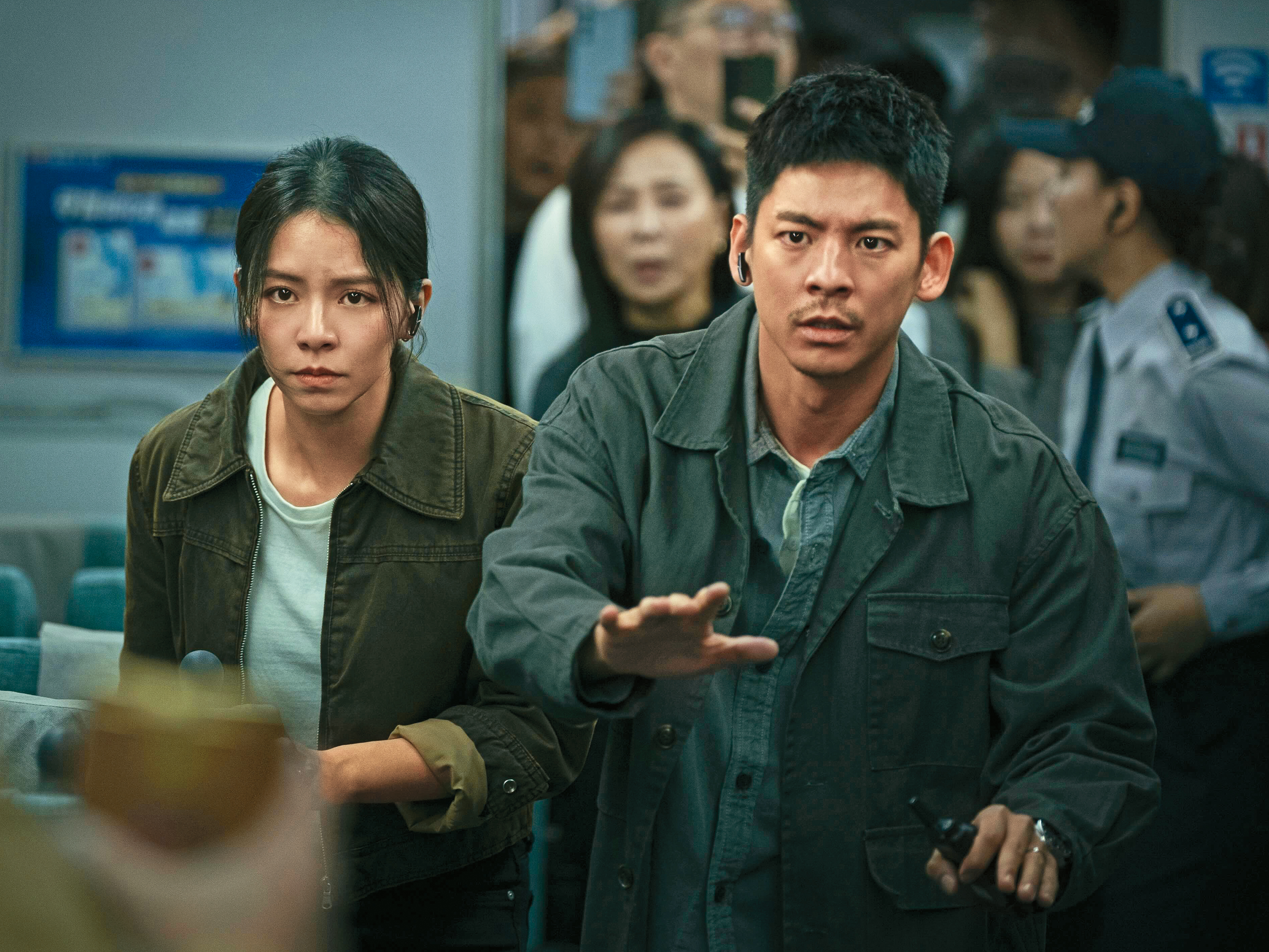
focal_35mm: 245
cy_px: 292
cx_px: 465
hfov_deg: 8.1
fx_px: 8982
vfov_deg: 6.1
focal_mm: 160
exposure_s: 1/200
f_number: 2.8
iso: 2000
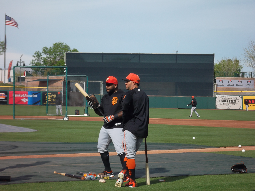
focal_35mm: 117
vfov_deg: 12.7
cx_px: 128
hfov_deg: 16.8
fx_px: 862
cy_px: 96
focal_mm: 21
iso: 80
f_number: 5.4
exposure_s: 1/420
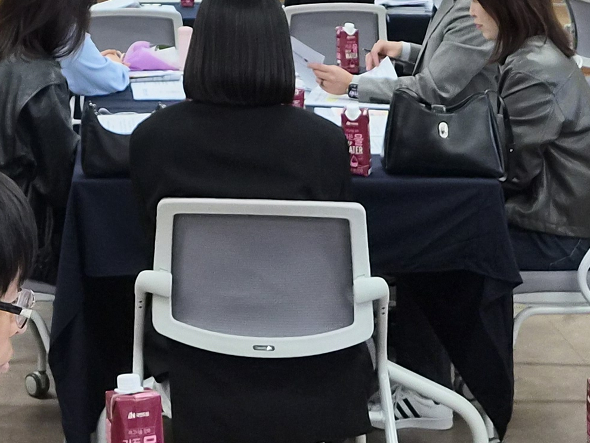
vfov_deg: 14.1
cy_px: -360
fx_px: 1585
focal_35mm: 93
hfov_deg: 20.7
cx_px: 59
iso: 64
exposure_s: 1/120
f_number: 1.8
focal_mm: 5.4
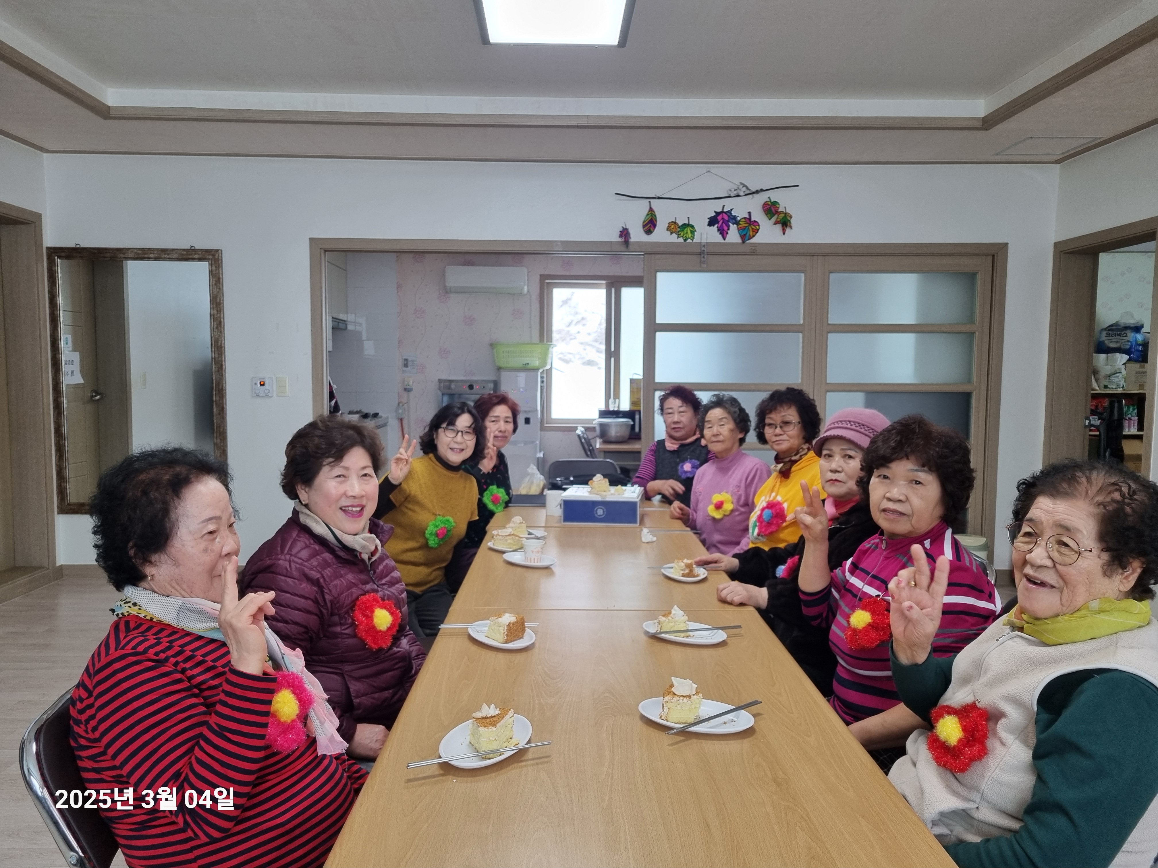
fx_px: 870
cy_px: 434
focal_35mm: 26
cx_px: 579
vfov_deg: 53.1
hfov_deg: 67.3
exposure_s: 1/120
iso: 100
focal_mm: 5.4
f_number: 1.8
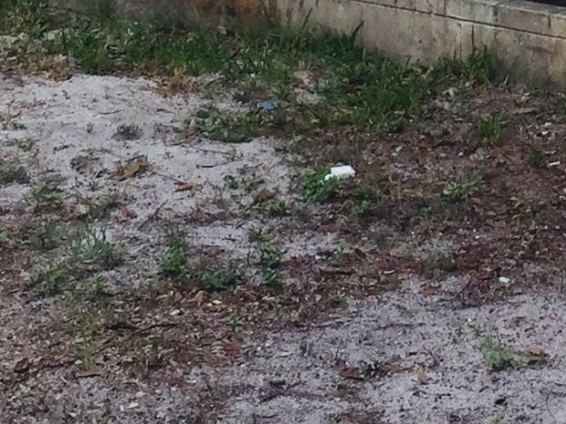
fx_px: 2322
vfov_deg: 9.6
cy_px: -464
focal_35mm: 142
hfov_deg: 13.7
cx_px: 578
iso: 32
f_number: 2.2
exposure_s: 1/403
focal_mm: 4.15
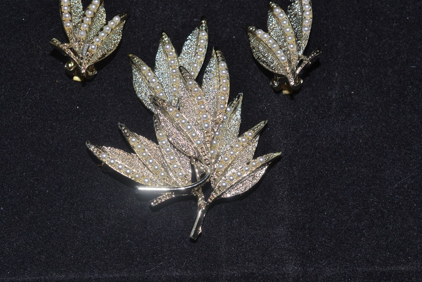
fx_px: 762
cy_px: 133
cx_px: 207
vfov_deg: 20.9
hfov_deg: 30.9
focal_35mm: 65
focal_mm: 40
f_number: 8
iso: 100
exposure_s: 1/60
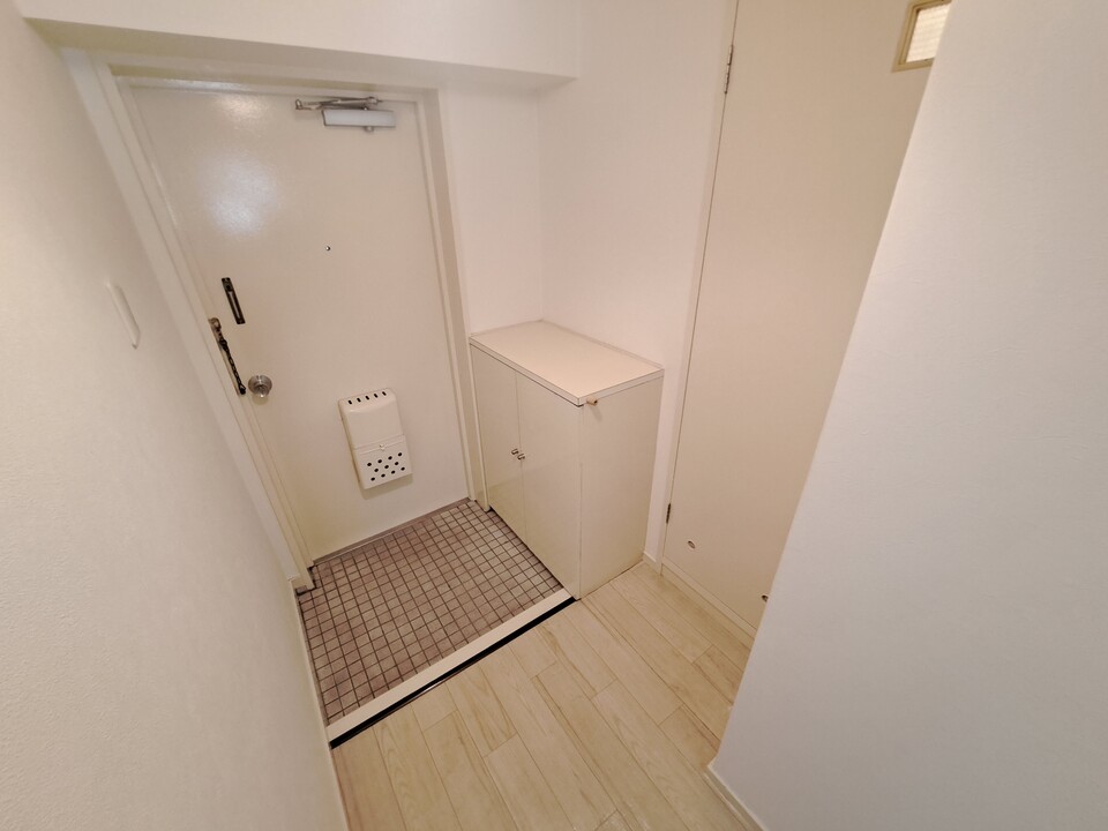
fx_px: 416
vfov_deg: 89.9
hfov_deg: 106.2
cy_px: 416
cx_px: 554
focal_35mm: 13
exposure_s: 1/24
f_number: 2.2
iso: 250
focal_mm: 1.74
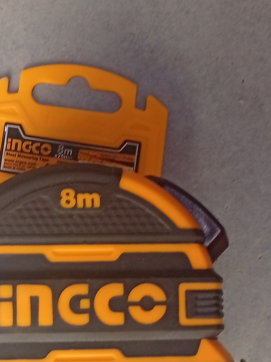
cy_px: 264
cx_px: 39
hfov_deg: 18.9
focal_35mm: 77
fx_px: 804
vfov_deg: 25.1
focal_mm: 3.84
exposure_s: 1/50
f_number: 1.8
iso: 84
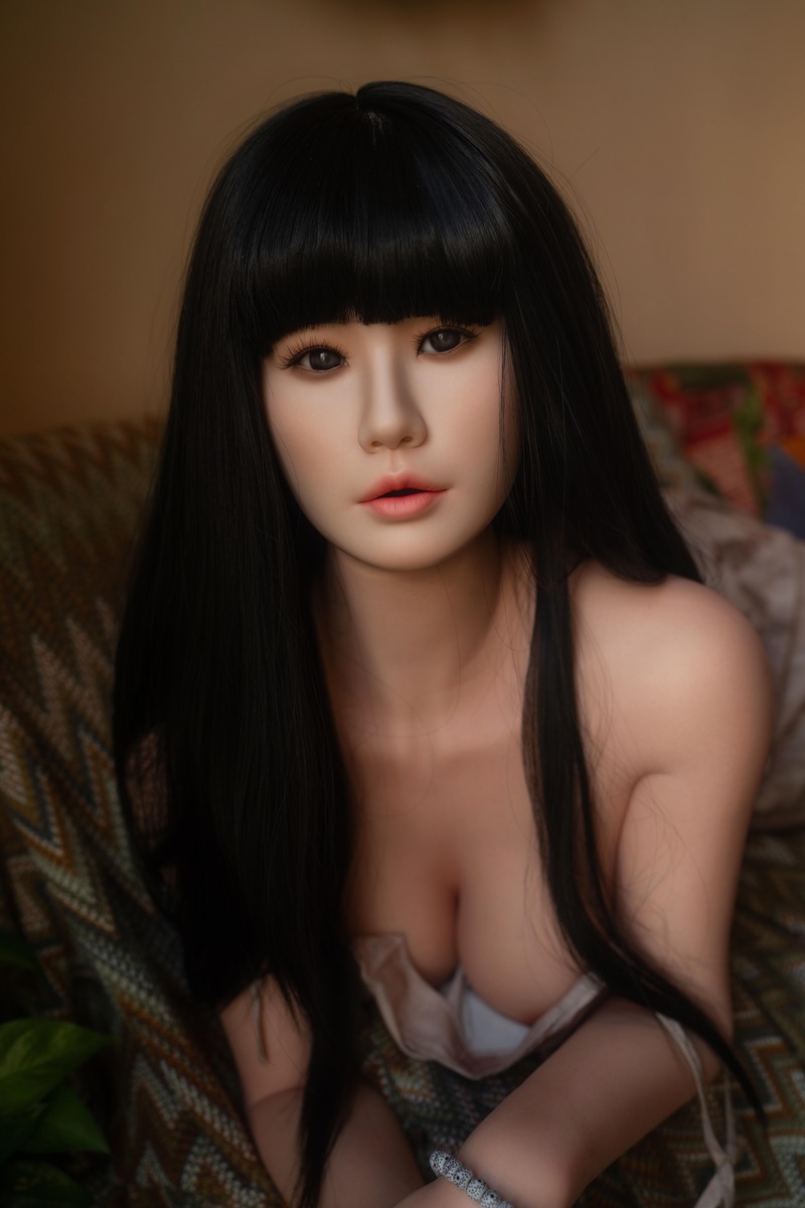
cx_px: 402
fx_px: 1174
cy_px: 604
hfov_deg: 37.9
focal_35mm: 35
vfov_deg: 54.4
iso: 100
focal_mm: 35
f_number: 2.8
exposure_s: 1/125
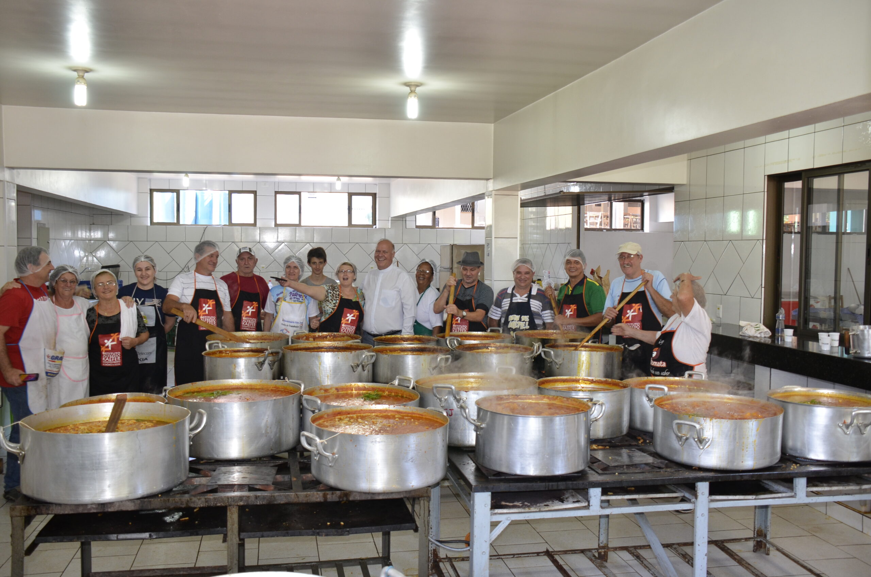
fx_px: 797
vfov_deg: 39.8
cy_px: 288
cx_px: 436
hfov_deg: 57.3
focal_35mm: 33
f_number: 3.8
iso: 450
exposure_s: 1/60
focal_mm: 22
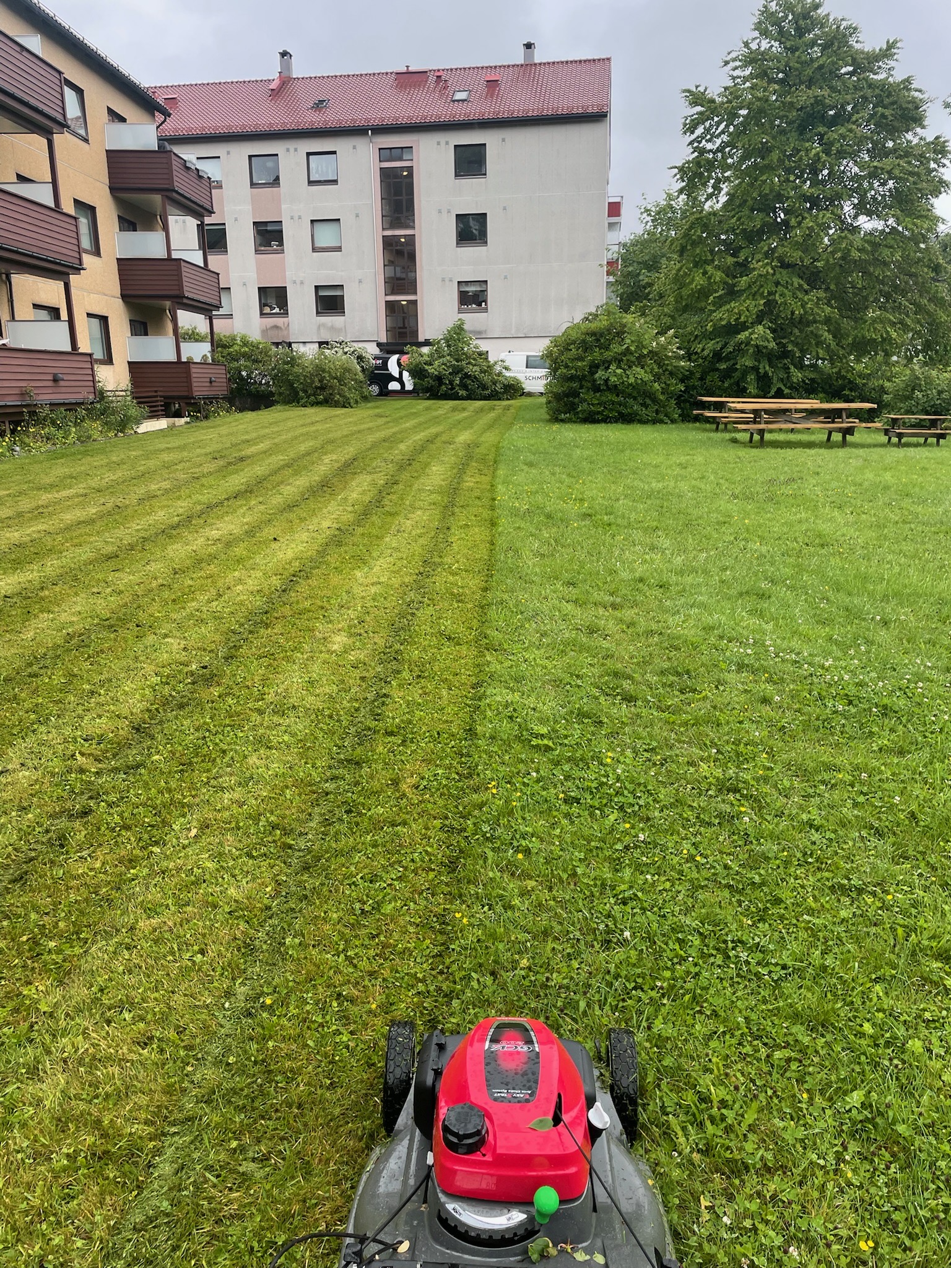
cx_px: 476
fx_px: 952
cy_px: 634
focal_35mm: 26
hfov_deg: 53.1
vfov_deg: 67.3
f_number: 1.6
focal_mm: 4.2
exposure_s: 1/397
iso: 32
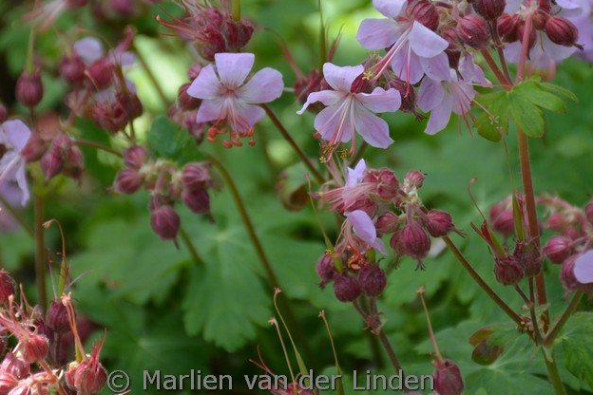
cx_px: 273
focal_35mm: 234
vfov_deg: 5.9
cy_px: 122
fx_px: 3851
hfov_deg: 8.8
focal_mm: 95
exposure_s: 1/500
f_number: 5.3
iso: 400
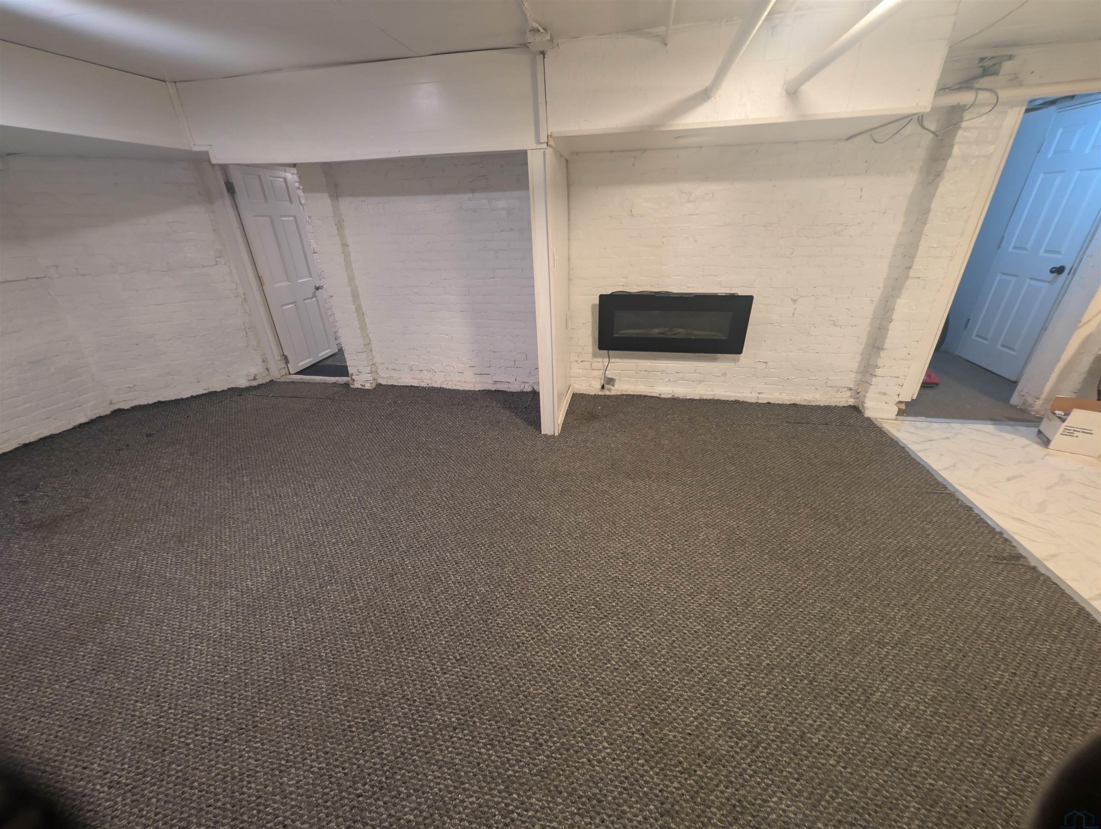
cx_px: 550
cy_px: 414
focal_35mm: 12
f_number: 1.7
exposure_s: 1/15
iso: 103
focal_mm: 2.02
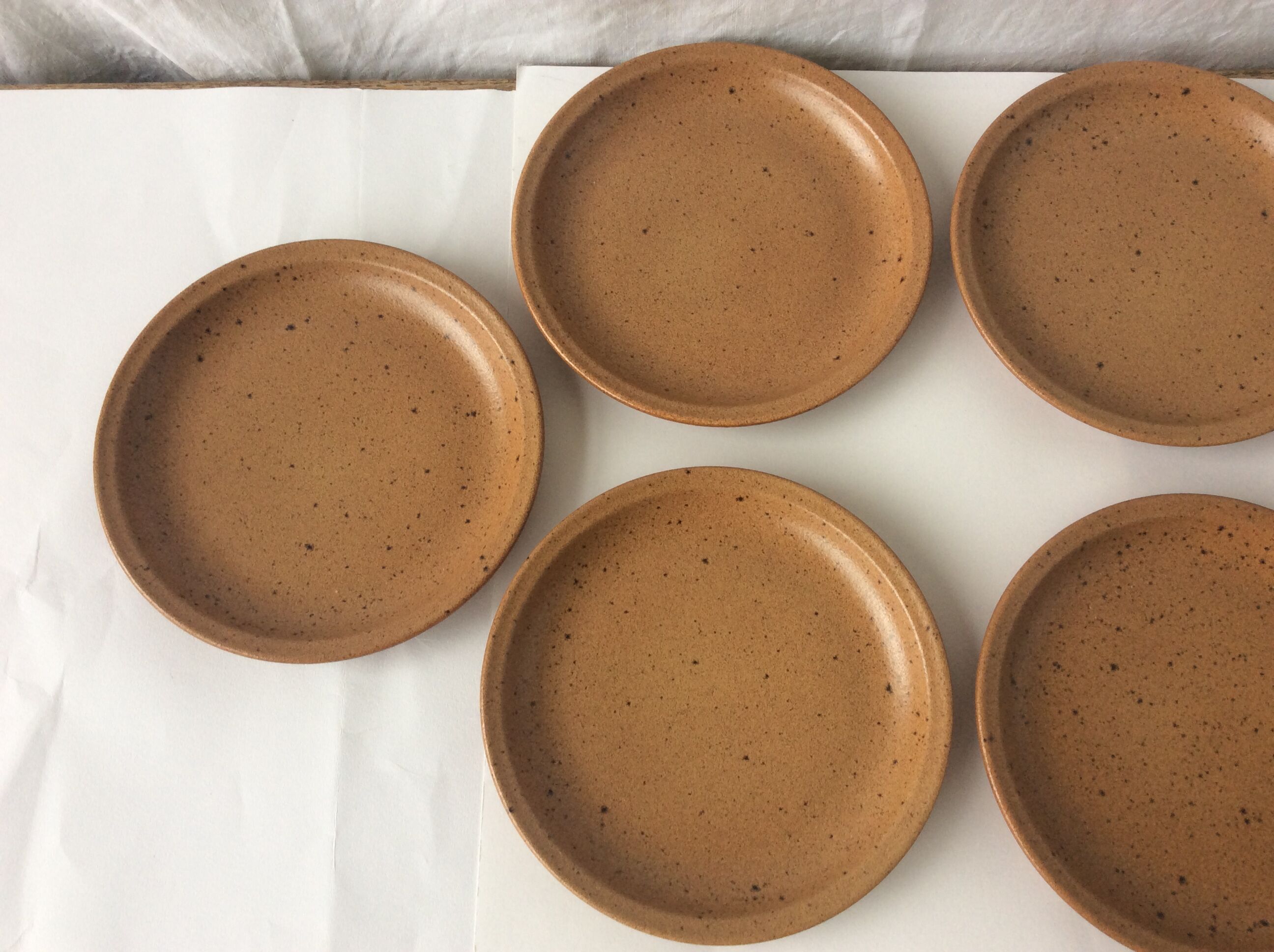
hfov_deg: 56.9
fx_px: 1176
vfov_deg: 44.1
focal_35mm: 32
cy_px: 476
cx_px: 637
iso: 32
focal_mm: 3.3
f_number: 2.4
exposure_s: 1/33
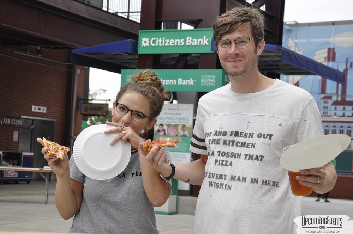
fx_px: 764
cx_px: 176
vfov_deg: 17.4
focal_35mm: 78
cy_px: 117
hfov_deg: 26.0
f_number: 9
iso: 400
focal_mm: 52
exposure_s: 1/80
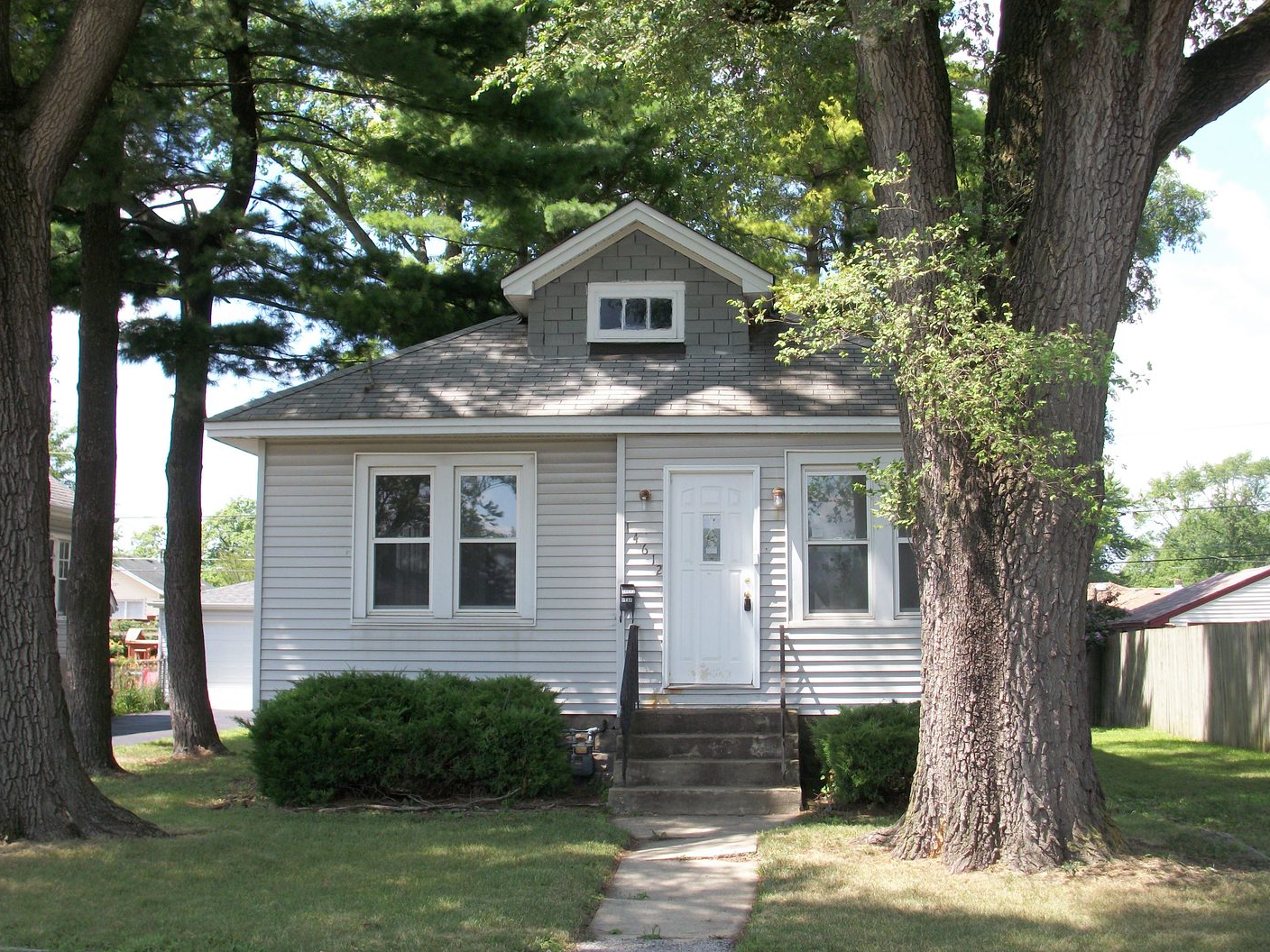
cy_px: 467
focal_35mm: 45
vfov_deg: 32.2
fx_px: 1651
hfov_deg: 42.1
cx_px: 638
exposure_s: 1/320
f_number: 3.5
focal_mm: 7.8
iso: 80
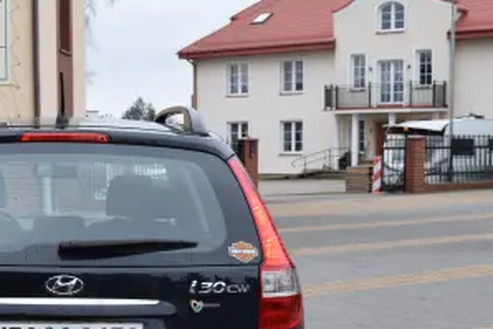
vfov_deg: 15.6
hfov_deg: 22.7
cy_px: 282
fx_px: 1193
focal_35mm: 87
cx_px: 41
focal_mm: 27
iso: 400
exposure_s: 1/160
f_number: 6.3
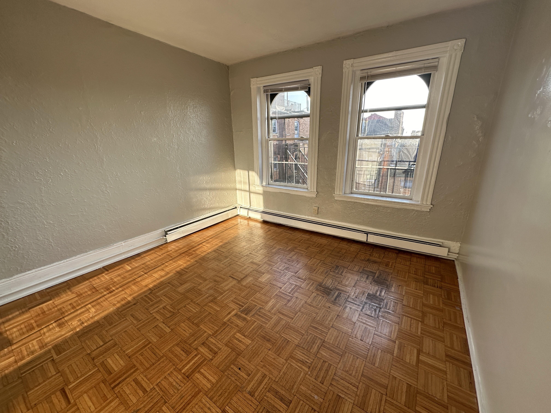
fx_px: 223
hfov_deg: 102.1
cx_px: 276
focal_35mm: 14
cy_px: 206
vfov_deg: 85.7
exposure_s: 1/220
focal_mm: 2.22
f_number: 2.2
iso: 40
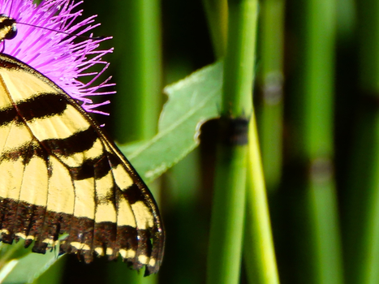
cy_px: 90
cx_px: 24
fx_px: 12205
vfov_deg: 1.3
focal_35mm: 1115
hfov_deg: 1.8
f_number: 5.7
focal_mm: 81.8
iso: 80
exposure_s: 1/200
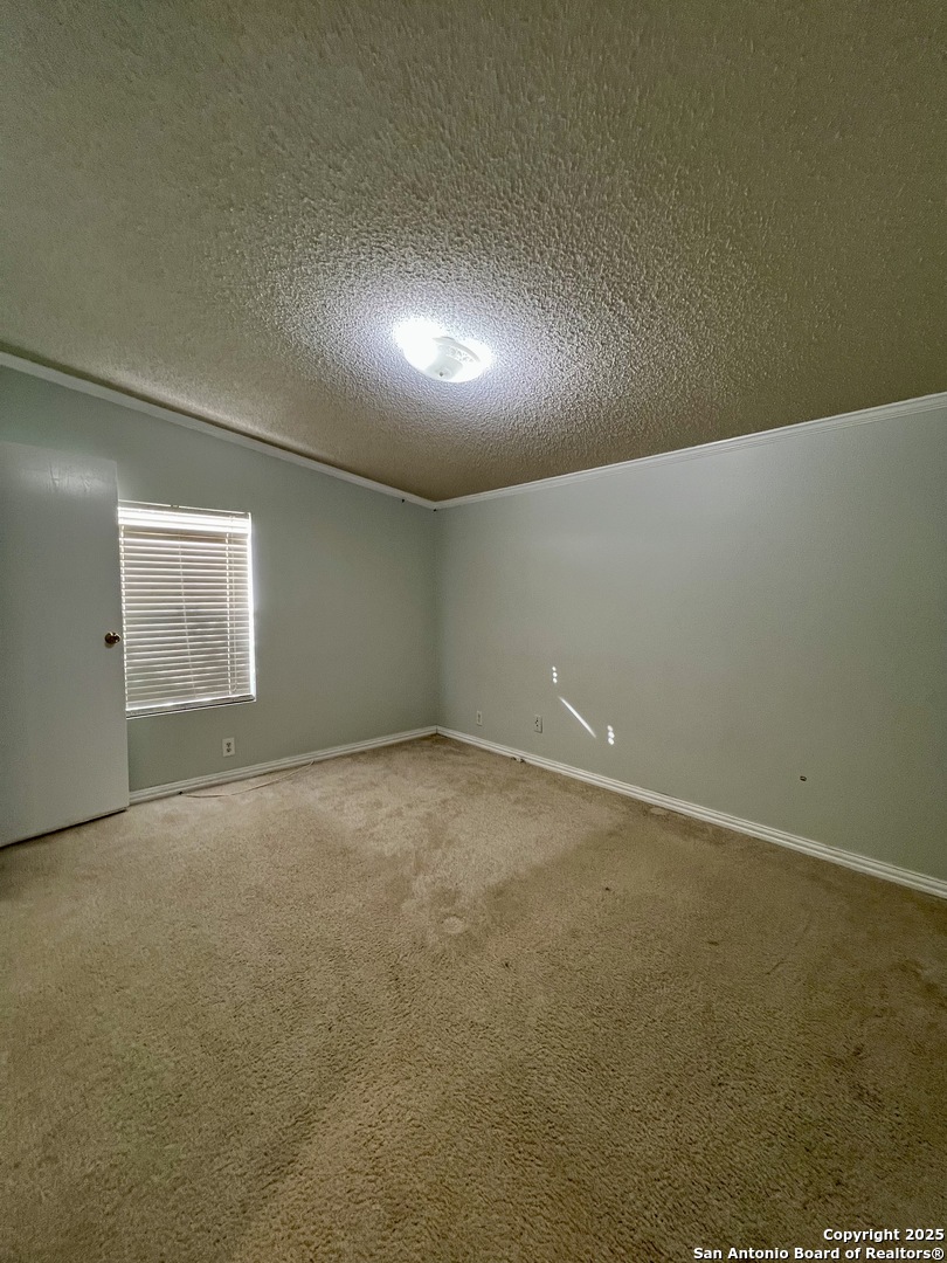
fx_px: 474
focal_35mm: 13
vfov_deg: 106.2
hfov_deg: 89.9
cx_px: 474
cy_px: 632
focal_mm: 1.57
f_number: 1.8
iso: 250
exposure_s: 1/120
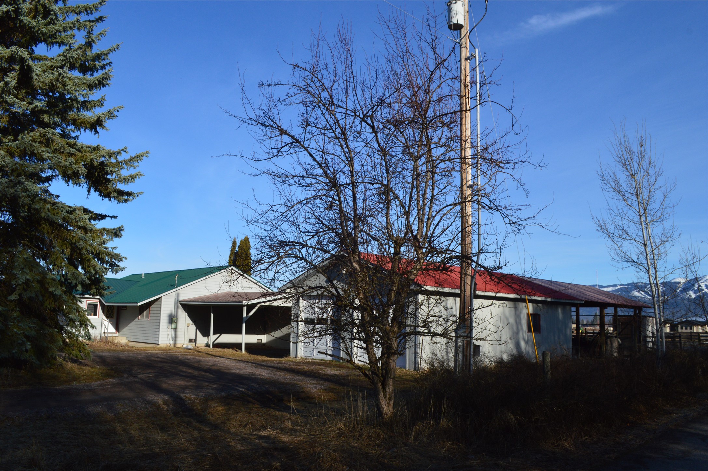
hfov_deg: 67.4
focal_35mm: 27
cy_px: 236
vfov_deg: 47.8
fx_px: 531
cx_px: 354
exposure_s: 1/400
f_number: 11
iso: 400
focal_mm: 18
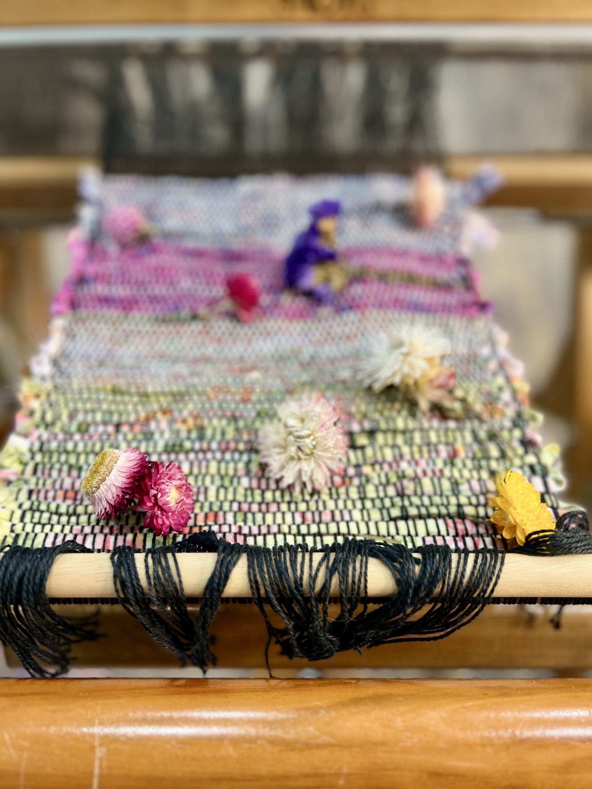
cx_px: 296
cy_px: 394
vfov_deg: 67.3
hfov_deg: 53.1
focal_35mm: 26
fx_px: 593
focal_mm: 5.7
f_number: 1.5
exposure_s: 1/60
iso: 100
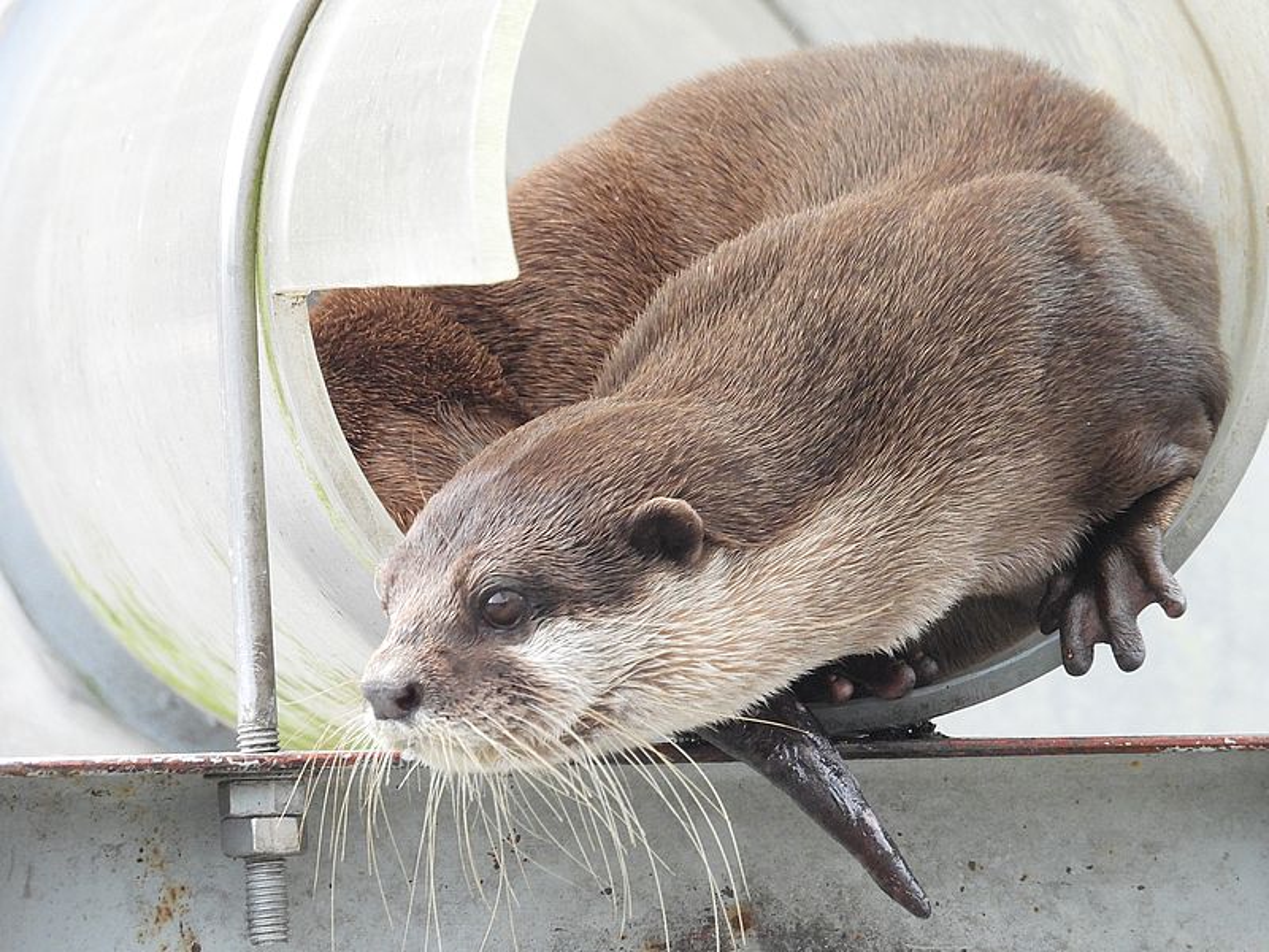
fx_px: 36659
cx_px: 634
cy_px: 476
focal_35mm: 1000
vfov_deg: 1.5
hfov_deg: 2.0
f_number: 5.6
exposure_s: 1/125
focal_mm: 178
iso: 720
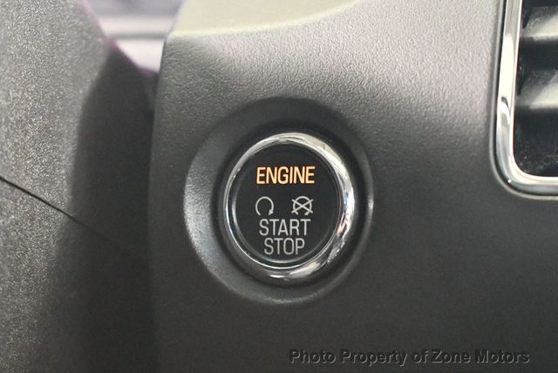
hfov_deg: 22.1
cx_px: 279
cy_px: 186
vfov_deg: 14.9
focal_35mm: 92
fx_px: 1427
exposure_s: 1/30
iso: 12800
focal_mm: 46
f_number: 5.3
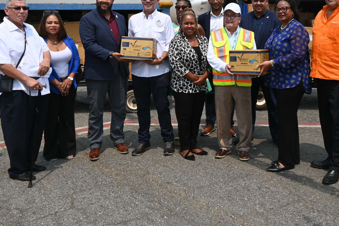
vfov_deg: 30.3
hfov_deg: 44.5
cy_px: 52
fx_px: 409
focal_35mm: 43
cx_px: 221
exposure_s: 1/250
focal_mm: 17.5
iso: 100
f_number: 9
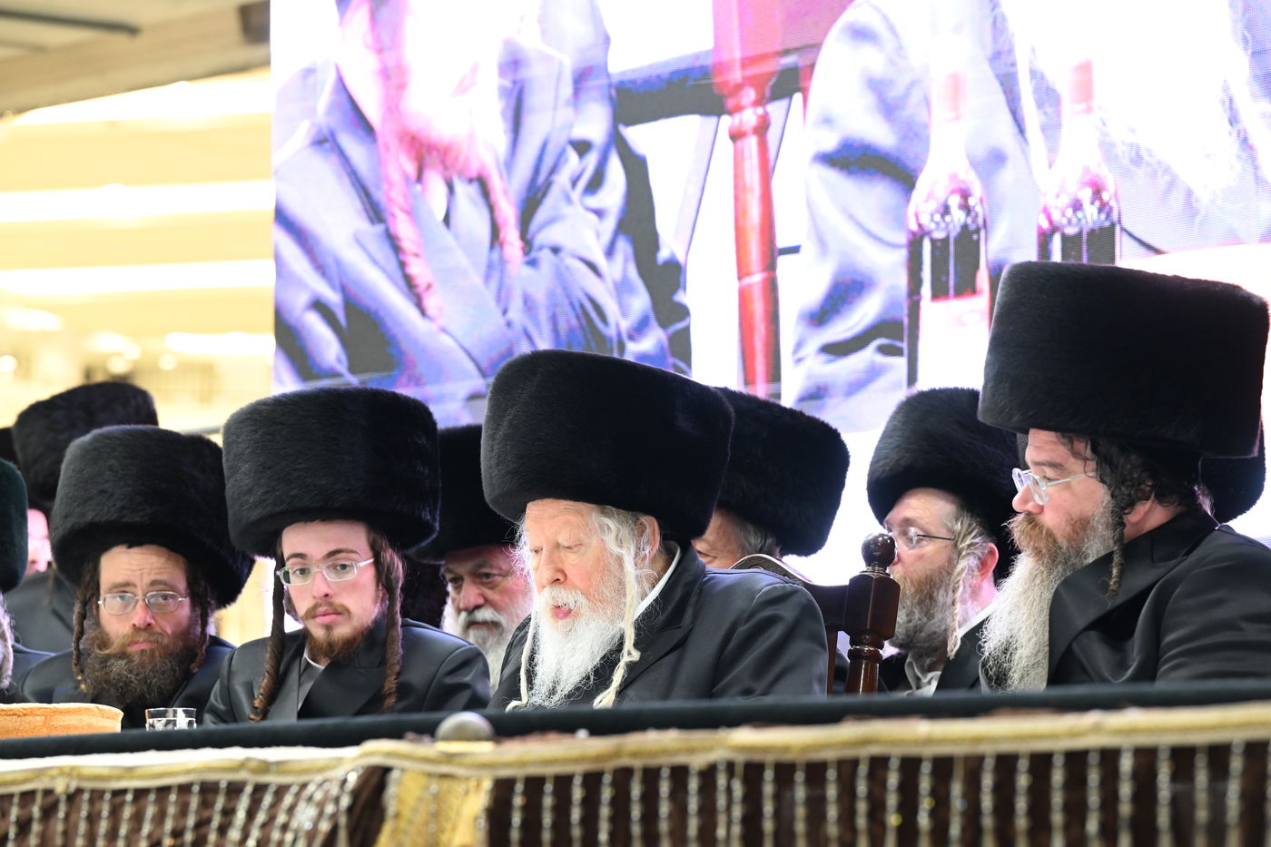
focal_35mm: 135
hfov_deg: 15.2
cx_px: 636
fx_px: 4765
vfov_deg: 10.2
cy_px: 424
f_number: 5.6
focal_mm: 135
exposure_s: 1/200
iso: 3200
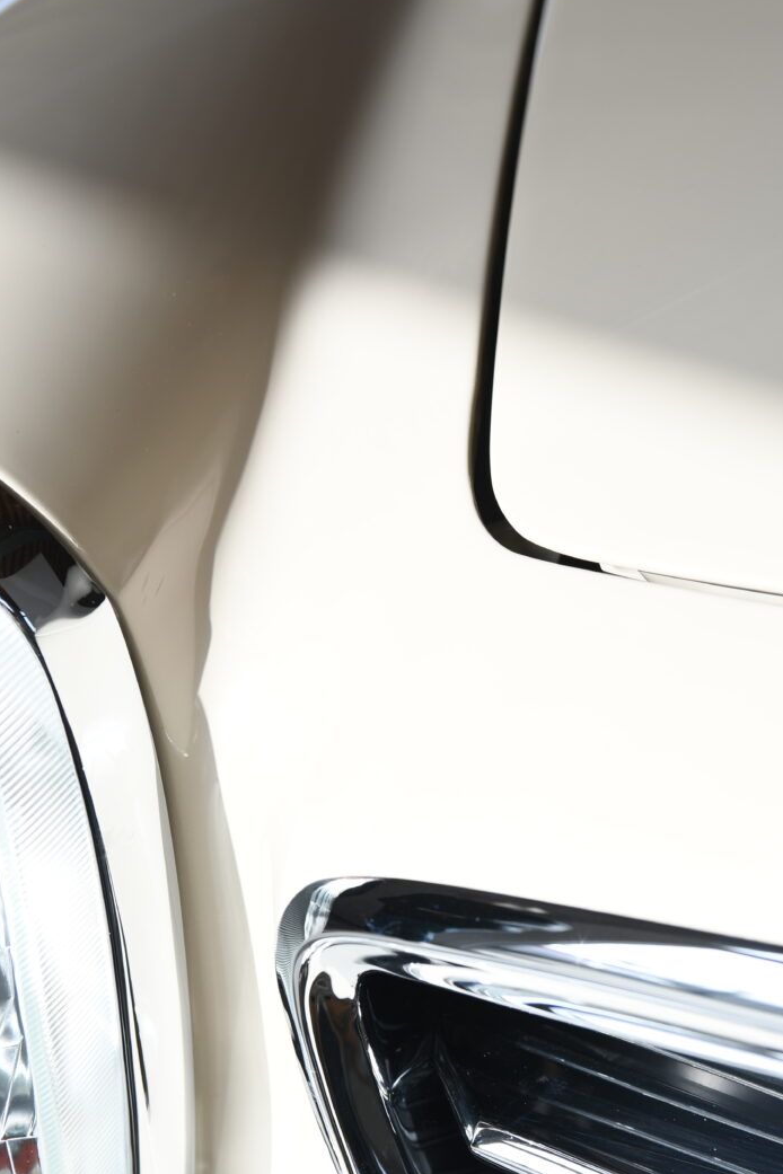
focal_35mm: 83
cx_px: 412
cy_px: 527
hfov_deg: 16.5
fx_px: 2708
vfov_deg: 24.5
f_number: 5.6
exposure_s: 1/160
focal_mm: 50
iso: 160
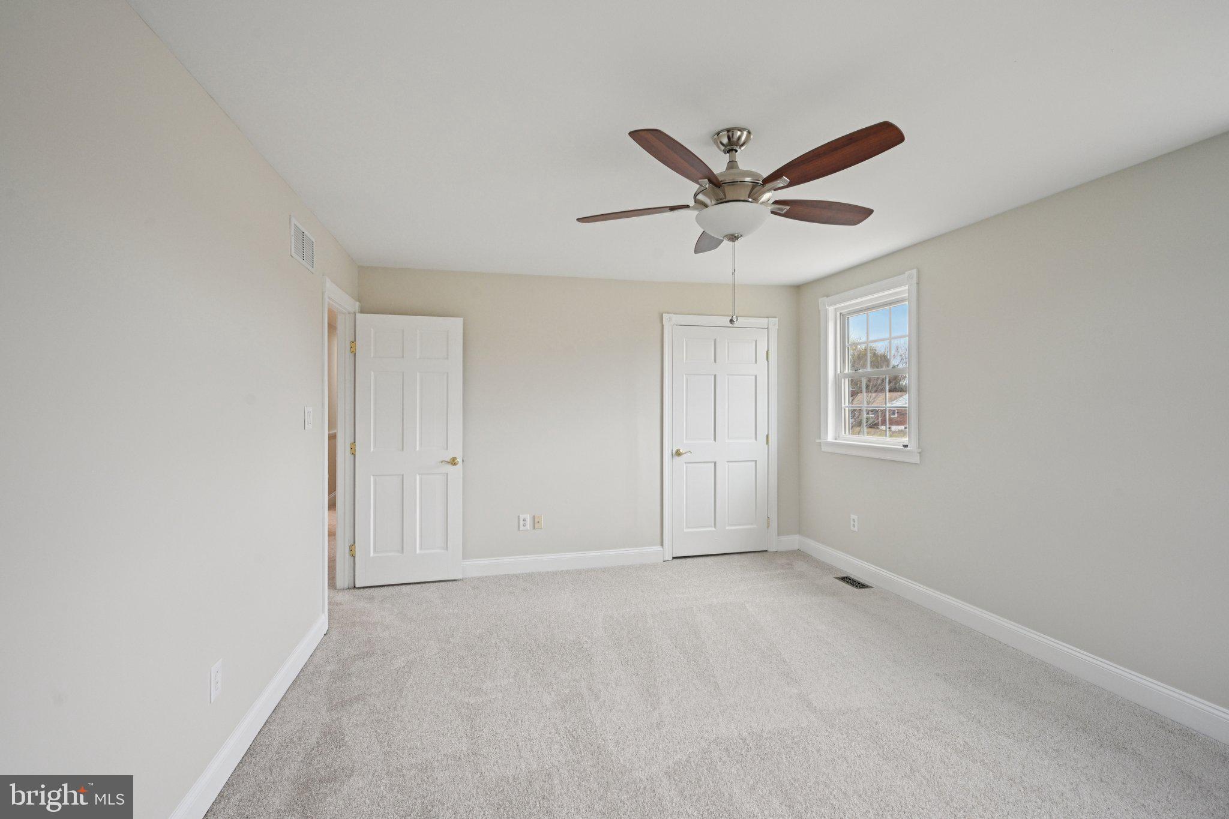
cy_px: 410
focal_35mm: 16
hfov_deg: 96.7
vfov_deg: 73.7
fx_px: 546
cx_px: 614
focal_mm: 16
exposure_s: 1/60
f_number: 8
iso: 800
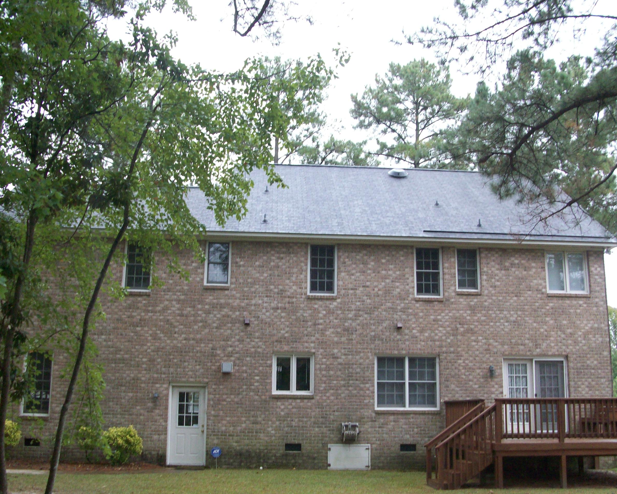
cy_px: 249
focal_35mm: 36
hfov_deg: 50.3
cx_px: 319
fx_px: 657
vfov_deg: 41.2
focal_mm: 5.7
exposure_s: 1/115
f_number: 2.8
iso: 160
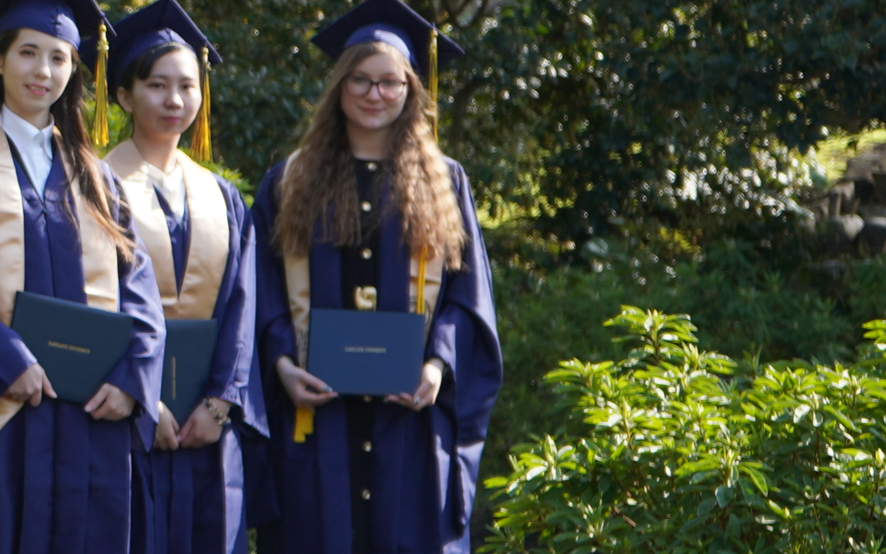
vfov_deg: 7.0
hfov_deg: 10.7
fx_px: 4539
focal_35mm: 188
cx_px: -515
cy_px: 96
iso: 100
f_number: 5
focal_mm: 49
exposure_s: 1/250
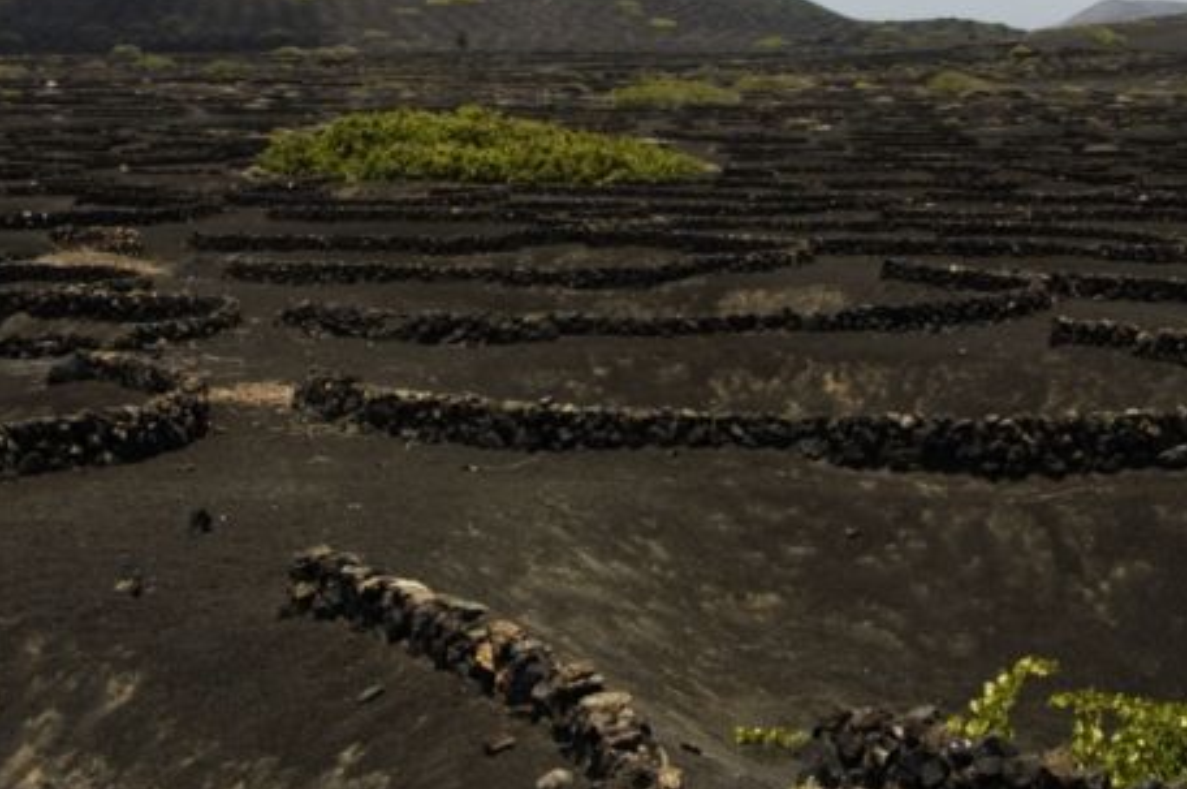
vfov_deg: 18.3
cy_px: 224
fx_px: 2437
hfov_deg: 27.4
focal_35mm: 74
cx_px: 571
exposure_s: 1/160
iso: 200
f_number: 6.3
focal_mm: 22
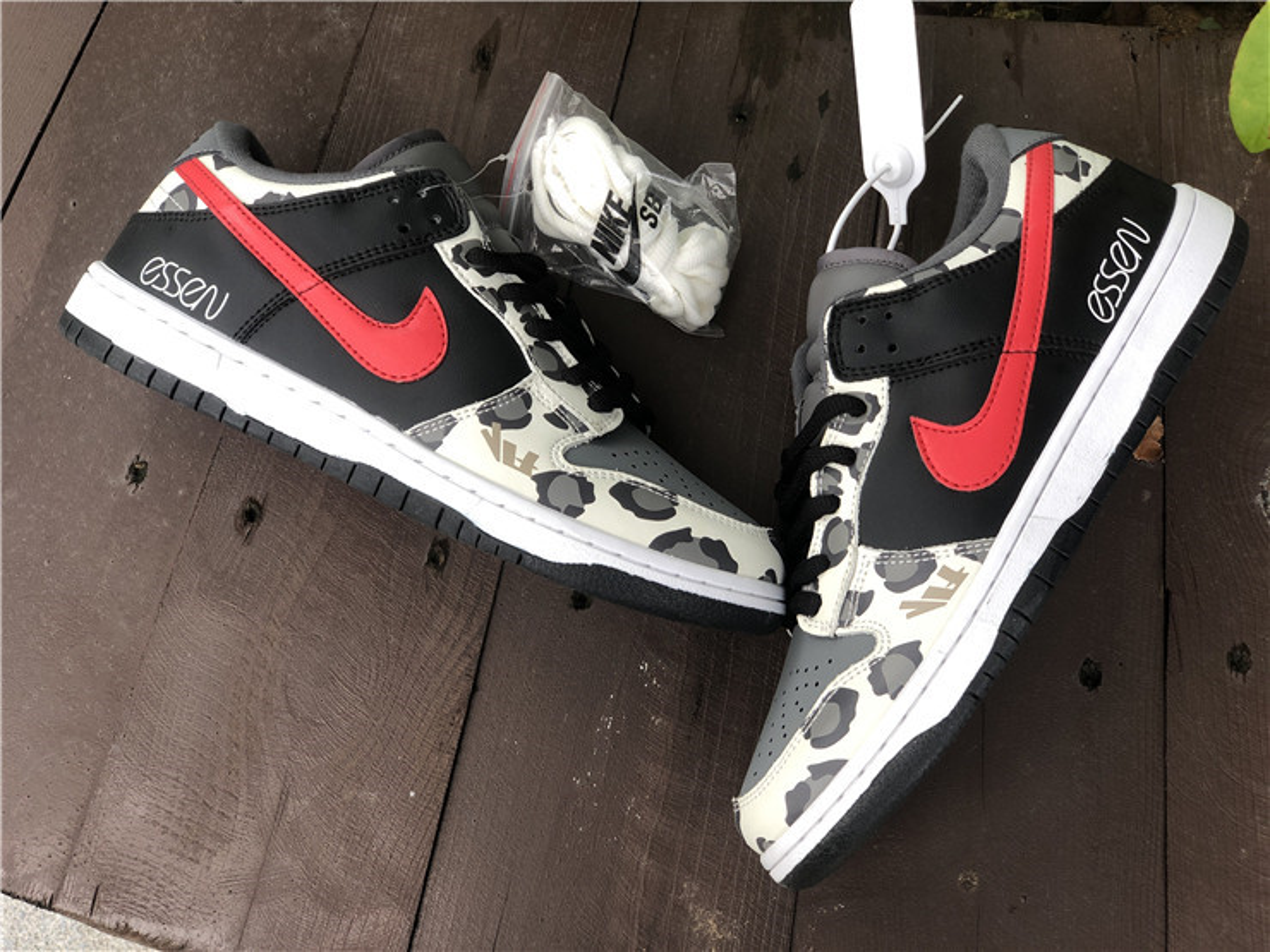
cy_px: 476
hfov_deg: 36.8
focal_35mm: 52
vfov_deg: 28.0
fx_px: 1908
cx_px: 635
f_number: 2.4
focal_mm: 6
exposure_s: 1/120
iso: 25
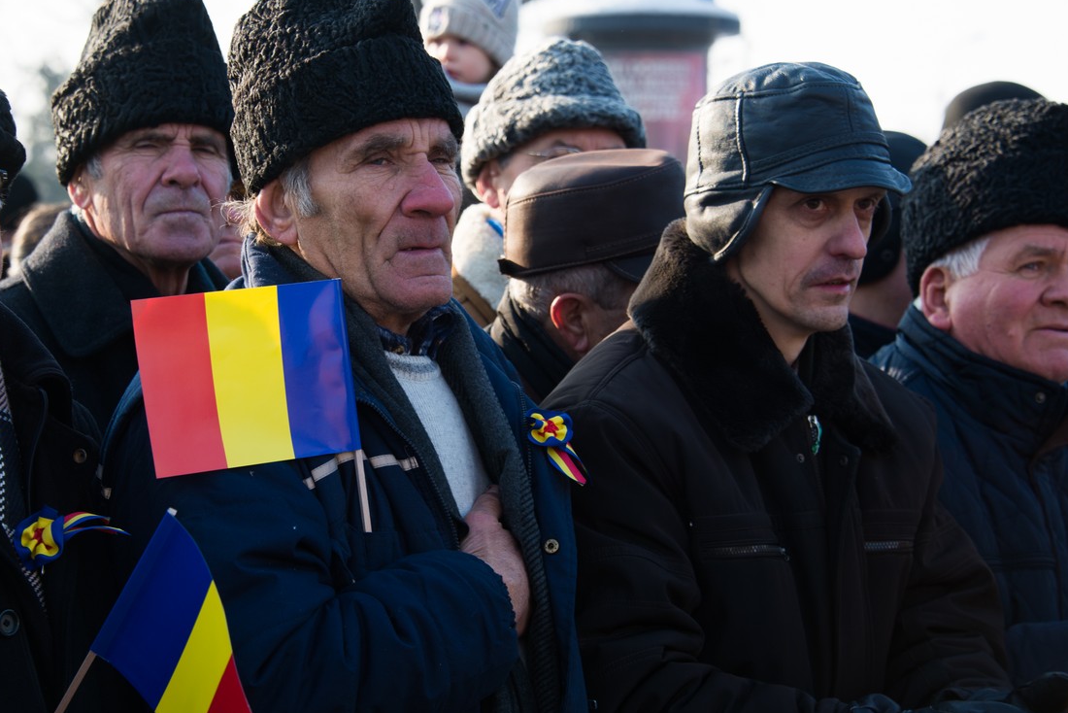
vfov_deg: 11.4
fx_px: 3561
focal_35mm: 120
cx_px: 456
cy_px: 359
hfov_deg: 17.1
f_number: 7.1
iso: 100
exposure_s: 1/125
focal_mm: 92
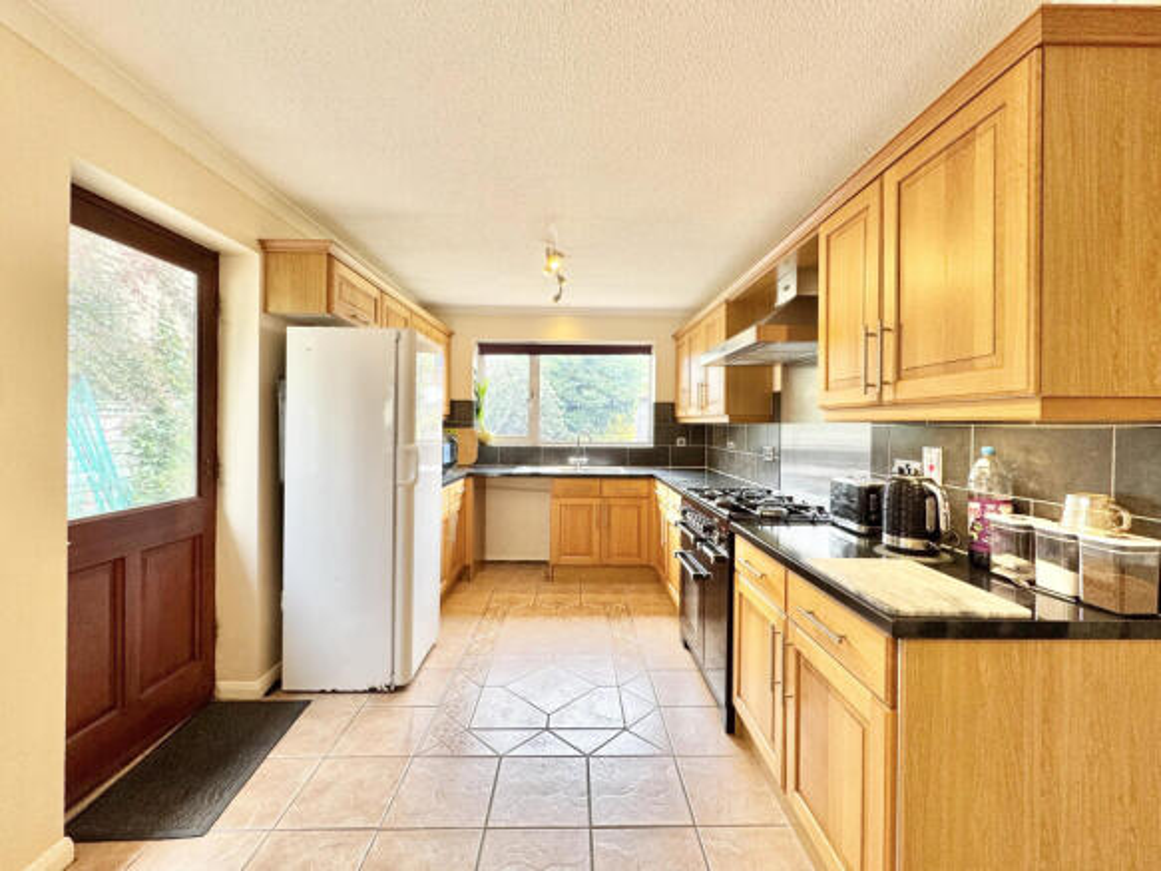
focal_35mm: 14
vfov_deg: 85.7
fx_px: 469
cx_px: 580
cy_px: 436
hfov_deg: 102.1
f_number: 2.2
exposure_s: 1/100
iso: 125
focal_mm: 2.22
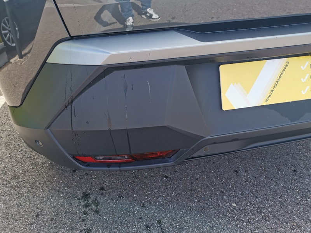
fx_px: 243
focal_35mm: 27
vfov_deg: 51.4
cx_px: 156
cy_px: 116
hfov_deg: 65.3
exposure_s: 1/550
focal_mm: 5.58
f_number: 1.8
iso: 50
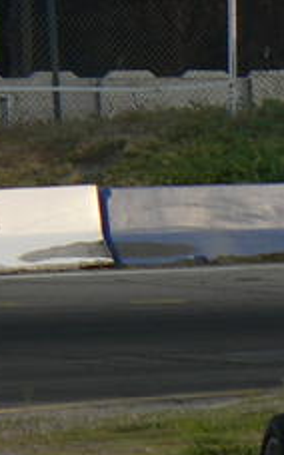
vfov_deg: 1.8
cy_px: 366
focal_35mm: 1150
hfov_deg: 1.1
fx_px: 14278
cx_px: 504
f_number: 4
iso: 80
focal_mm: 52.1
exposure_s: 1/400
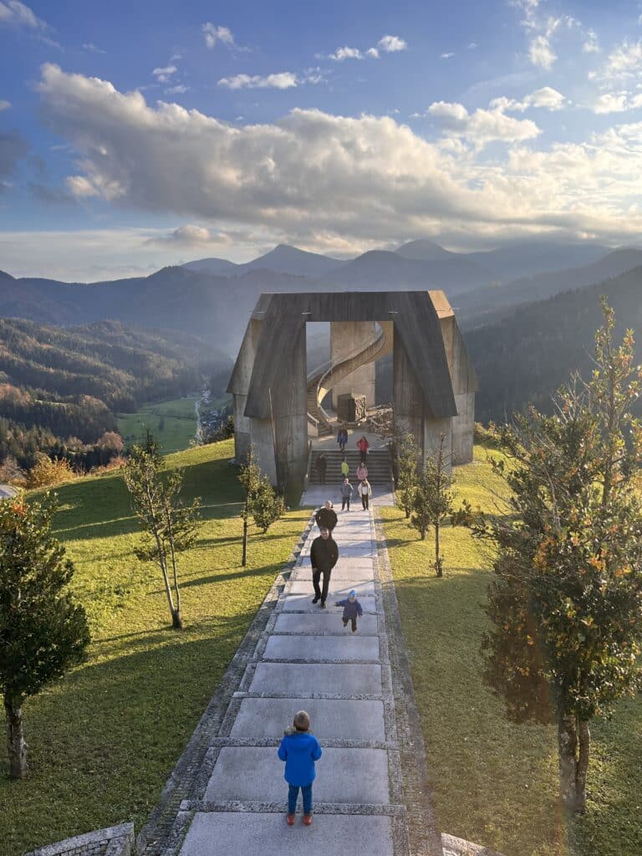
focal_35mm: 26
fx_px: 643
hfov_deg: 53.1
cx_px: 321
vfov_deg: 67.3
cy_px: 428
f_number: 1.6
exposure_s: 1/1558
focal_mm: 5.1
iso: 50
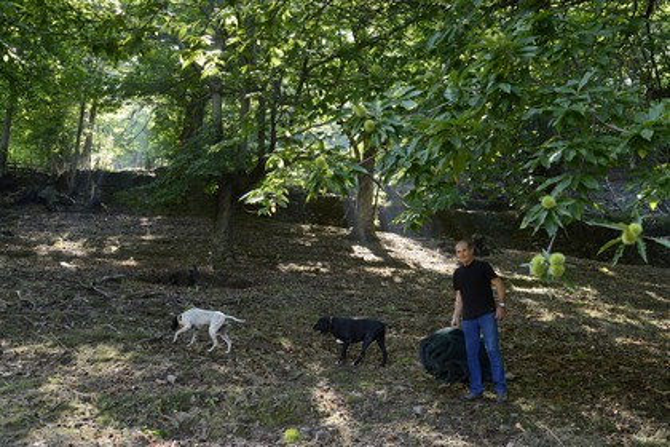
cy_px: 224
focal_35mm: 36
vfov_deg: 36.9
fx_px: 670
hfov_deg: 53.1
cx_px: 335
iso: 800
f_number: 4.5
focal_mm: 36
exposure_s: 1/160
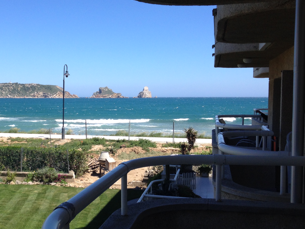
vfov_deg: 27.5
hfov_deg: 35.5
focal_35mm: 53
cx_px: 83
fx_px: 467
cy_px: 111
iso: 50
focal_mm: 4.28
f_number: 2.4
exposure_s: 1/1346
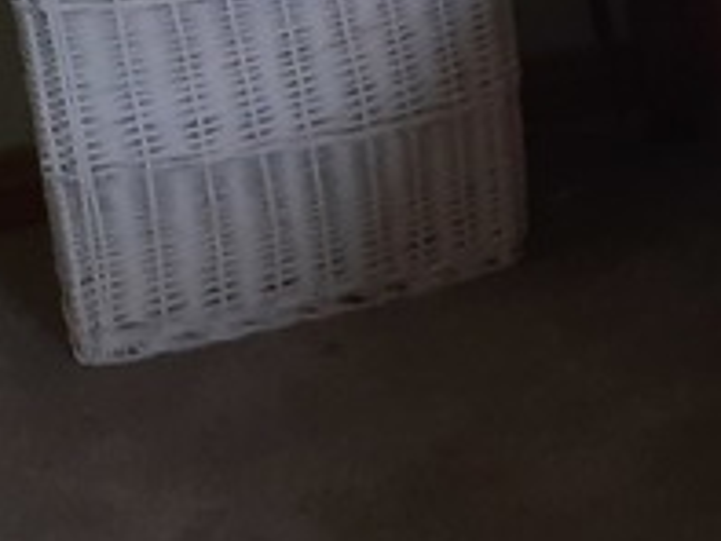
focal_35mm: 130
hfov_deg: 12.8
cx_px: 1548
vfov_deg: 10.7
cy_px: -417
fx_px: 2709
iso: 160
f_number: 2
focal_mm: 4.6
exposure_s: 1/50
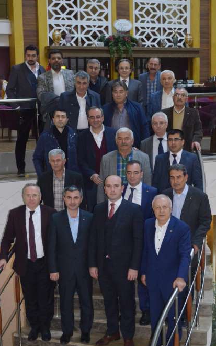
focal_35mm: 59
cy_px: 172
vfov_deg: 34.8
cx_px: 112
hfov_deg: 22.2
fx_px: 552
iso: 3200
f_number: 5
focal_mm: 35
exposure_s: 1/60
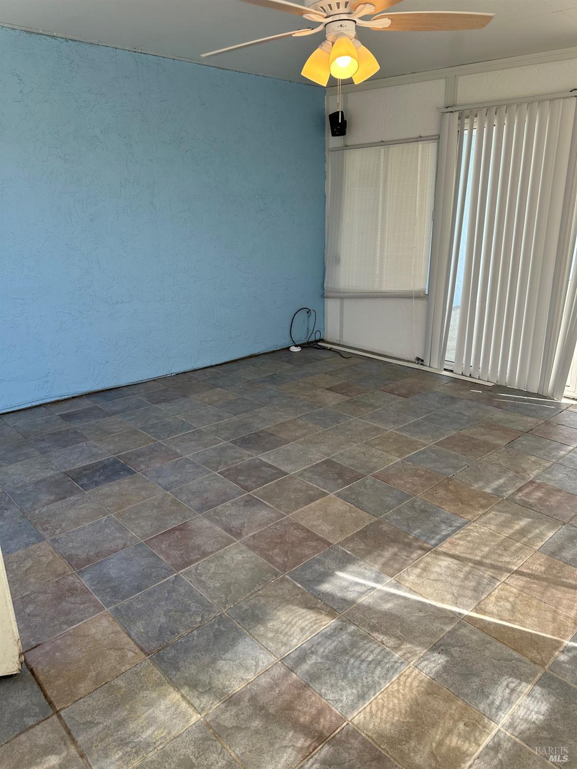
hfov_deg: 56.8
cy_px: 384
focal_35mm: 24
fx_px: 533
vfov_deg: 71.6
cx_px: 288
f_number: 1.78
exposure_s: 1/401
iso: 80
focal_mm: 6.86
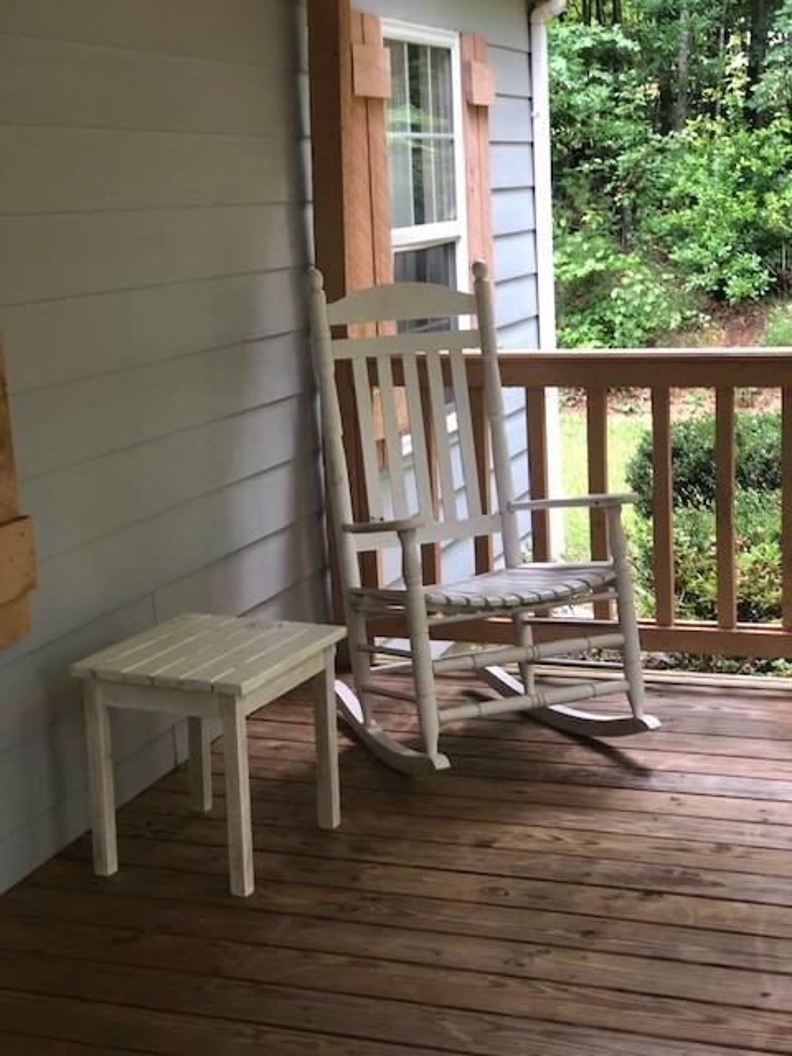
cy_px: 528
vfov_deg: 33.8
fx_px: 1739
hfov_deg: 25.7
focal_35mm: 57
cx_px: 396
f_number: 2.8
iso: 100
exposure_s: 1/30
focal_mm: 6.6
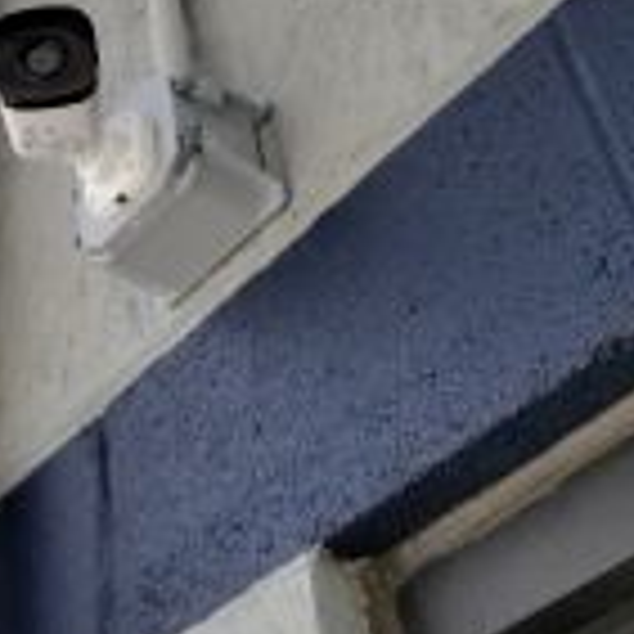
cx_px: 31
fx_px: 1347
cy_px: 144
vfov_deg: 26.1
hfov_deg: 25.4
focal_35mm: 65
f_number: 1.7
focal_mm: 4.25
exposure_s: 1/1728
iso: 50
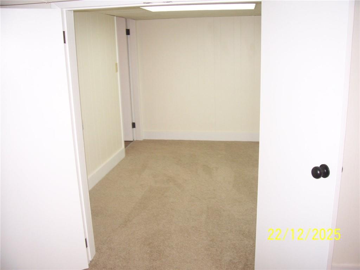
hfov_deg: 54.0
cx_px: 180
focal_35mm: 34
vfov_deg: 41.8
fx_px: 354
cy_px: 135
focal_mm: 5.6
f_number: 2.7
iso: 160
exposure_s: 1/60
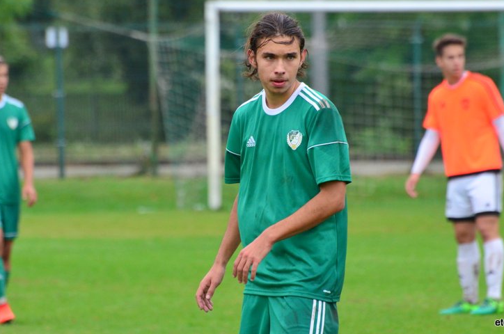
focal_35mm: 497
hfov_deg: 4.2
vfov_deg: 2.8
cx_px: 258
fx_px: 6946
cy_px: 155
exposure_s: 1/640
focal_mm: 300
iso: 2000
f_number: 7.1
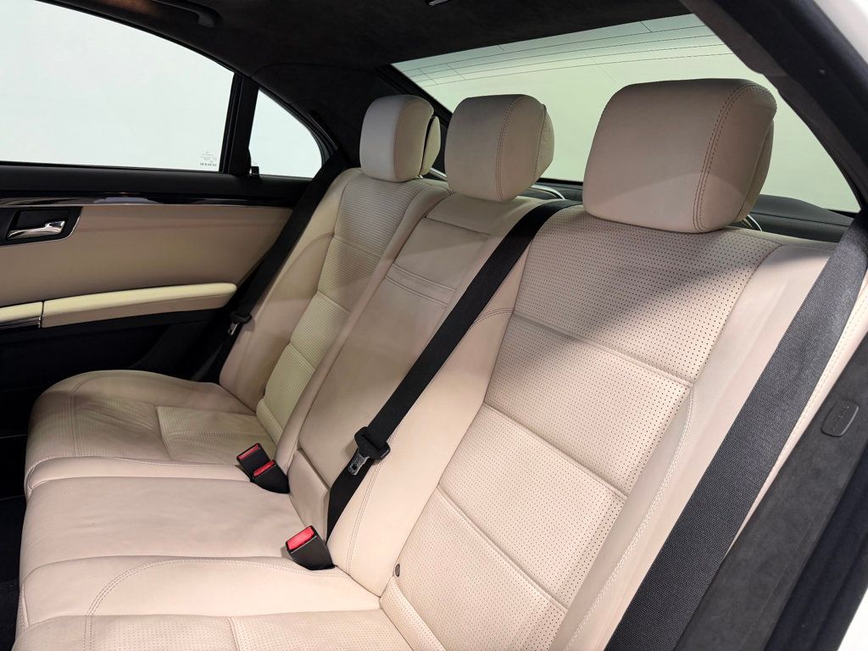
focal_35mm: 24
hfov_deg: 71.6
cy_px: 326
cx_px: 434
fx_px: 602
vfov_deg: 56.8
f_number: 1.78
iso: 160
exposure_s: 1/120
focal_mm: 6.76
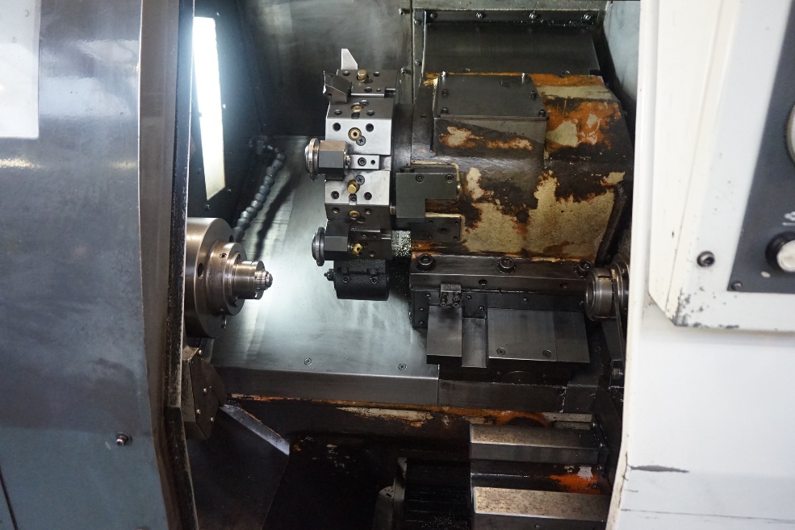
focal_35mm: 27
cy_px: 261
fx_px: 586
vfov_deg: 48.7
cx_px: 394
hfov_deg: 68.3
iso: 3200
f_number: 3.5
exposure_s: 1/60
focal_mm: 17
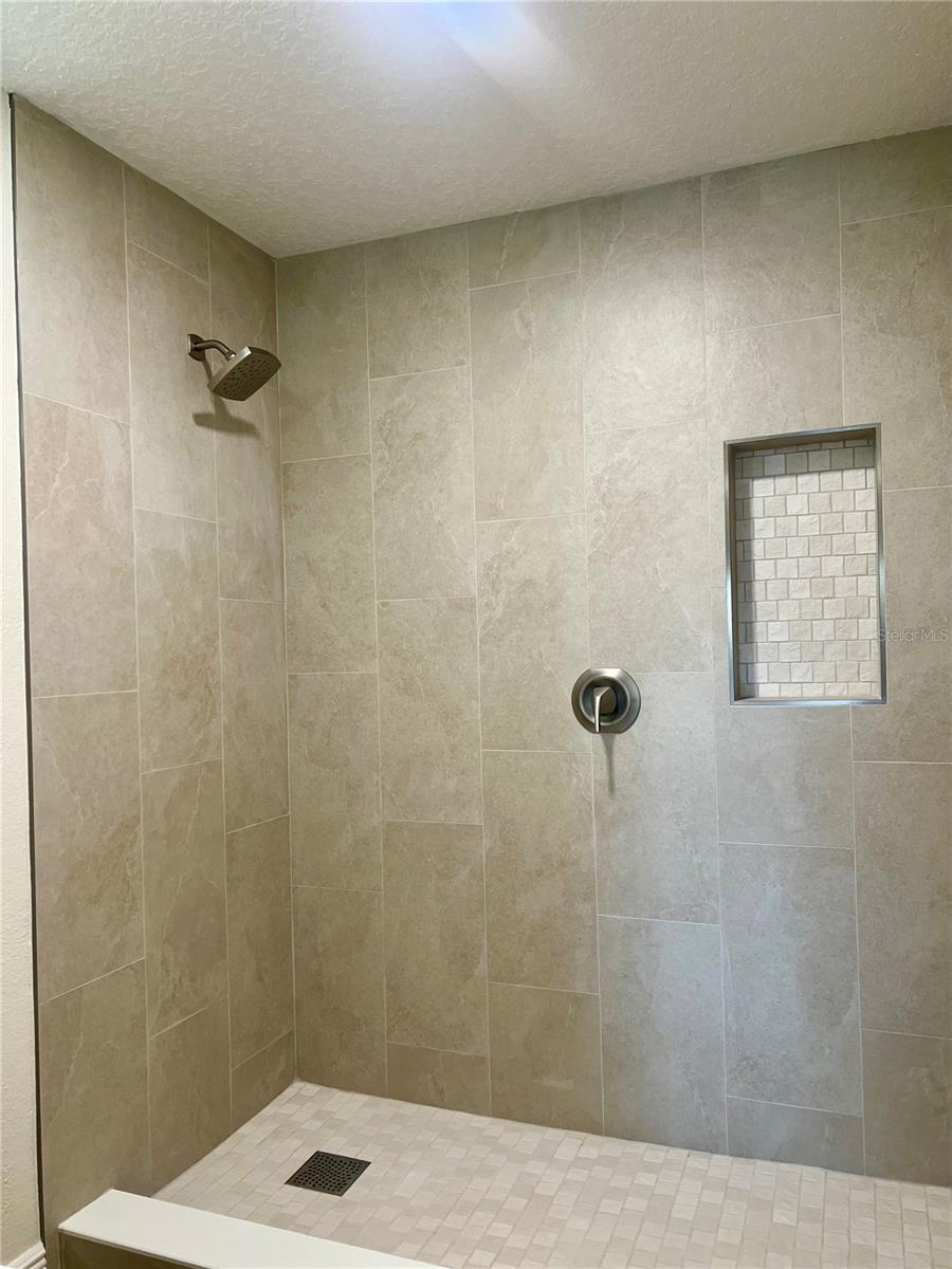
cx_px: 476
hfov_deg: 53.1
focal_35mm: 26
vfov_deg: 67.3
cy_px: 634
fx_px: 953
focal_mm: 5.7
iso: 125
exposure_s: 1/120
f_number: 1.5
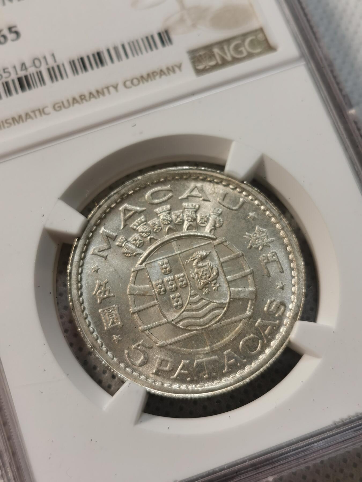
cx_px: 181
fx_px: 767
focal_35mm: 55
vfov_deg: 34.9
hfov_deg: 26.6
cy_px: 241
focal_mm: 5.56
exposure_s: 1/101
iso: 50
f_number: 1.6
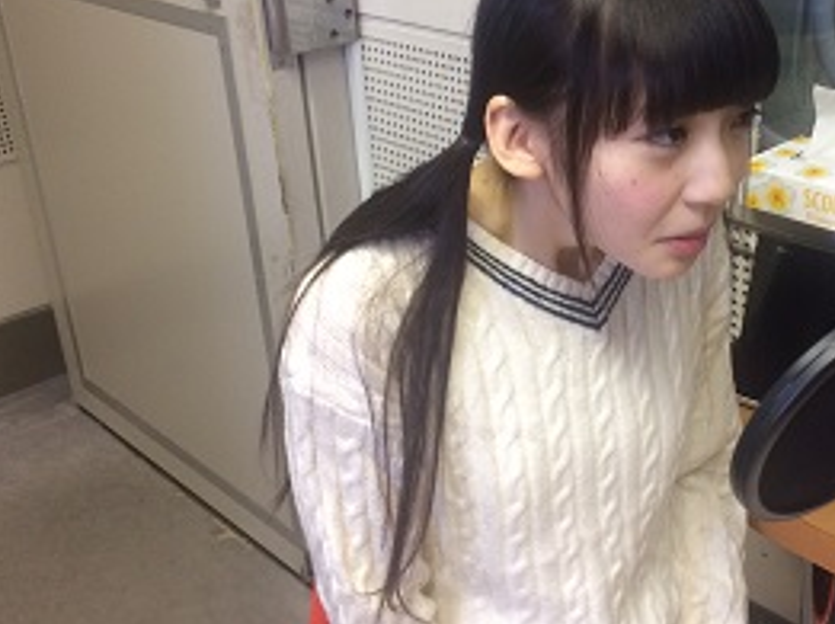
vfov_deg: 32.0
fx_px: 1084
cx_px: 574
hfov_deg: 41.4
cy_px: 245
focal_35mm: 45
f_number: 2.2
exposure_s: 1/33
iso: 125
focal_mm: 4.15
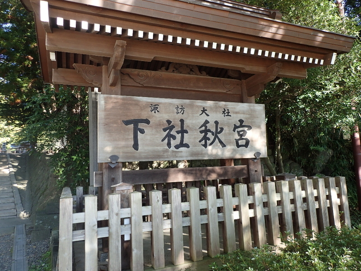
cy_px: 136
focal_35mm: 25
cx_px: 180
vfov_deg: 54.9
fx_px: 261
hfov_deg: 69.4
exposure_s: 1/80
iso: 100
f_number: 2.8
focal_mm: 4.5
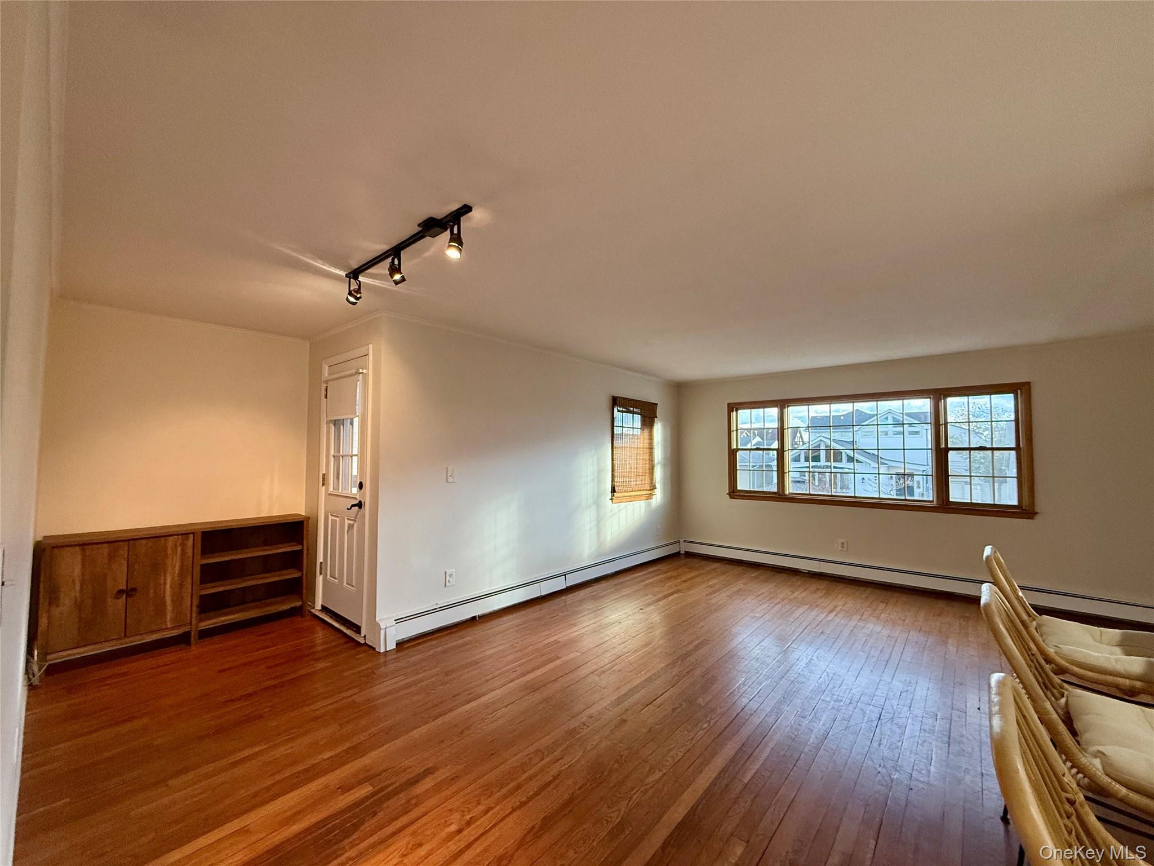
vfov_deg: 85.7
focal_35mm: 14
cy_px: 433
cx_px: 577
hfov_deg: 102.1
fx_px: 467
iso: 320
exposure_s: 1/120
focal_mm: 2.22
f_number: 2.2
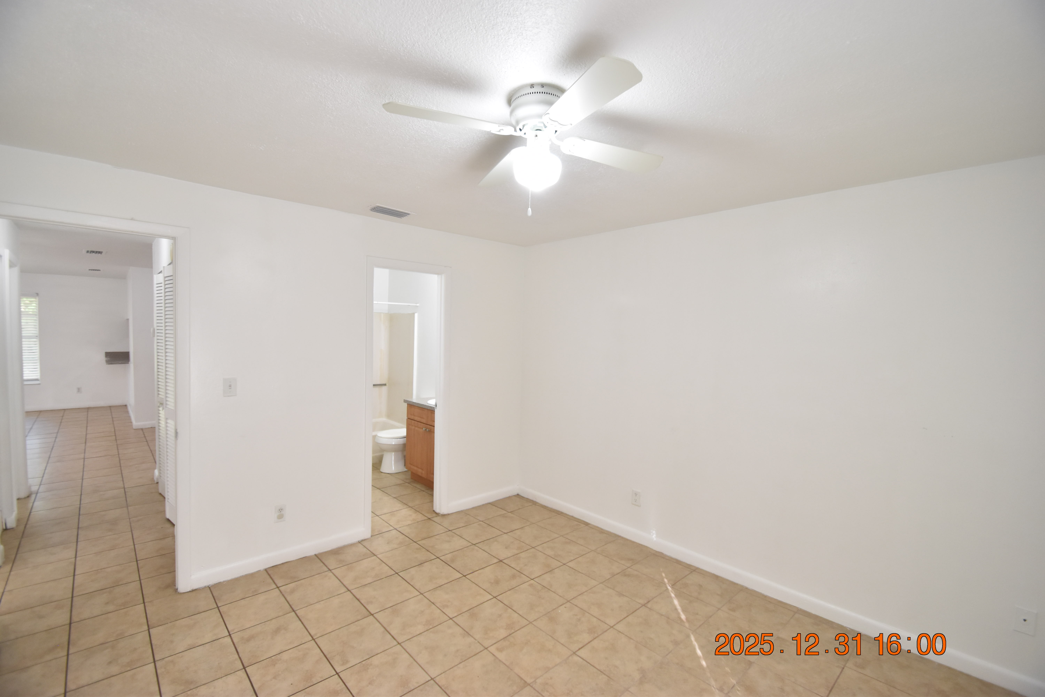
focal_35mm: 15
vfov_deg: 77.3
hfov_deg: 100.4
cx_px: 522
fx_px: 435
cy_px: 348
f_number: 3.5
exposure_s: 1/90
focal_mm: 10
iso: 800
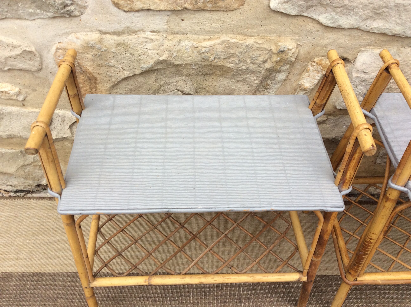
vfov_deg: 44.1
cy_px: 154
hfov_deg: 56.9
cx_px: 206
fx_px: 379
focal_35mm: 32
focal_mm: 3.3
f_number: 2.4
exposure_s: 1/120
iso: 32
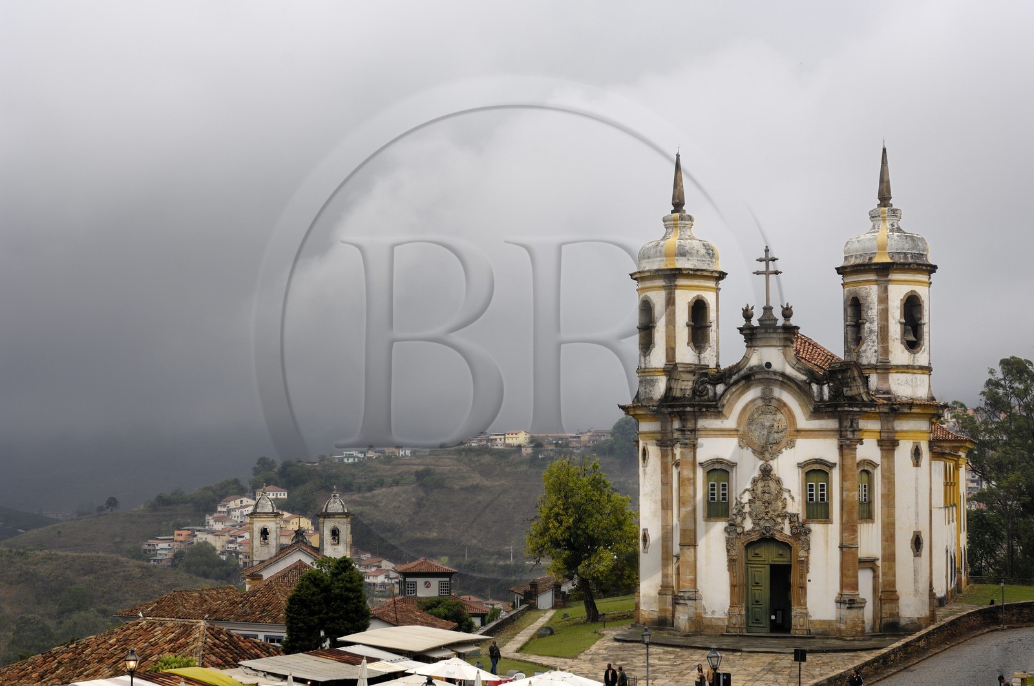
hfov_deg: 31.9
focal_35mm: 63
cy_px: 343
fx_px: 1807
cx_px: 517
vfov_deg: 21.5
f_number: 6.3
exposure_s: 1/90
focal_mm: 42
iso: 100
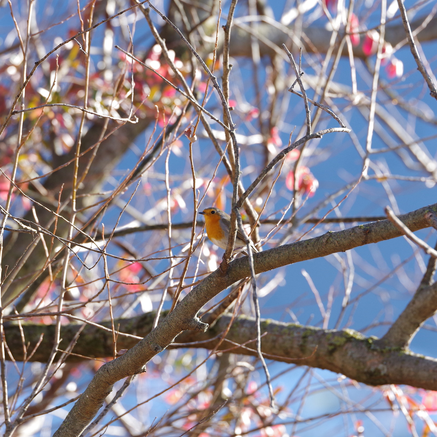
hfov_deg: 4.6
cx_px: 197
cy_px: 218
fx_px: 5485
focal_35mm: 384
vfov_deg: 4.6
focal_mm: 200
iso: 200
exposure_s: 1/160
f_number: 5
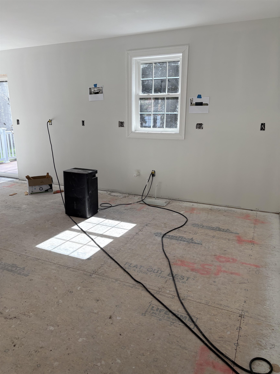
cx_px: 140
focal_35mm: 26
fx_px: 280
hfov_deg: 53.1
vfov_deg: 67.3
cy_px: 187
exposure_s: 1/557
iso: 64
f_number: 1.6
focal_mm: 5.96
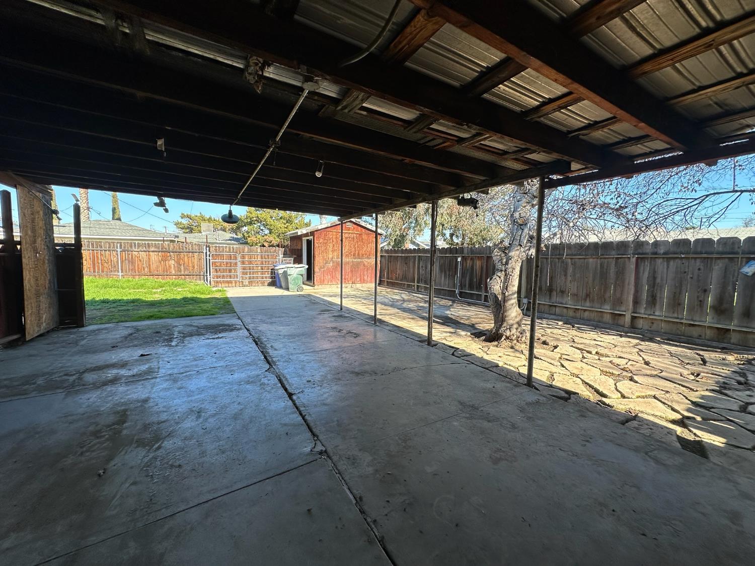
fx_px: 305
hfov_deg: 102.1
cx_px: 378
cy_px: 283
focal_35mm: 14
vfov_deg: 85.7
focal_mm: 2.22
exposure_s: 1/450
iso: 40
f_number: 2.2
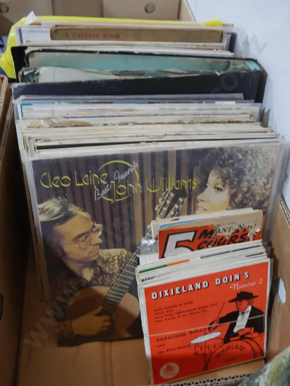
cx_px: 145
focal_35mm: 36
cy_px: 193
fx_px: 402
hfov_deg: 39.7
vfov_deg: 51.3
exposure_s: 1/60
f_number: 4
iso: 1600
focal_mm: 18
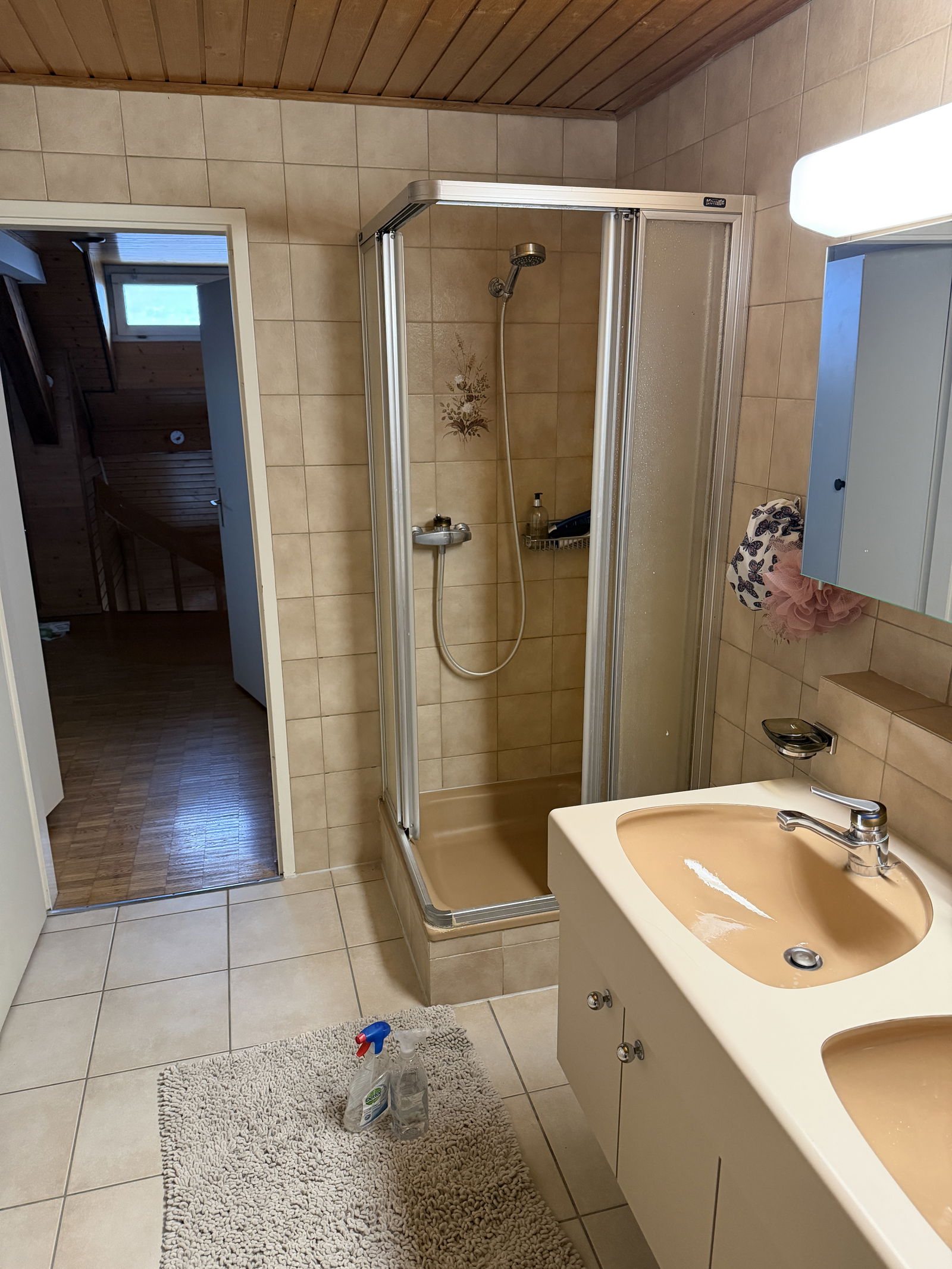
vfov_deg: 71.6
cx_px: 476
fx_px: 880
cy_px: 634
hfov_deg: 56.8
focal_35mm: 24
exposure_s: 1/50
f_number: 1.78
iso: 500
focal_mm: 6.76
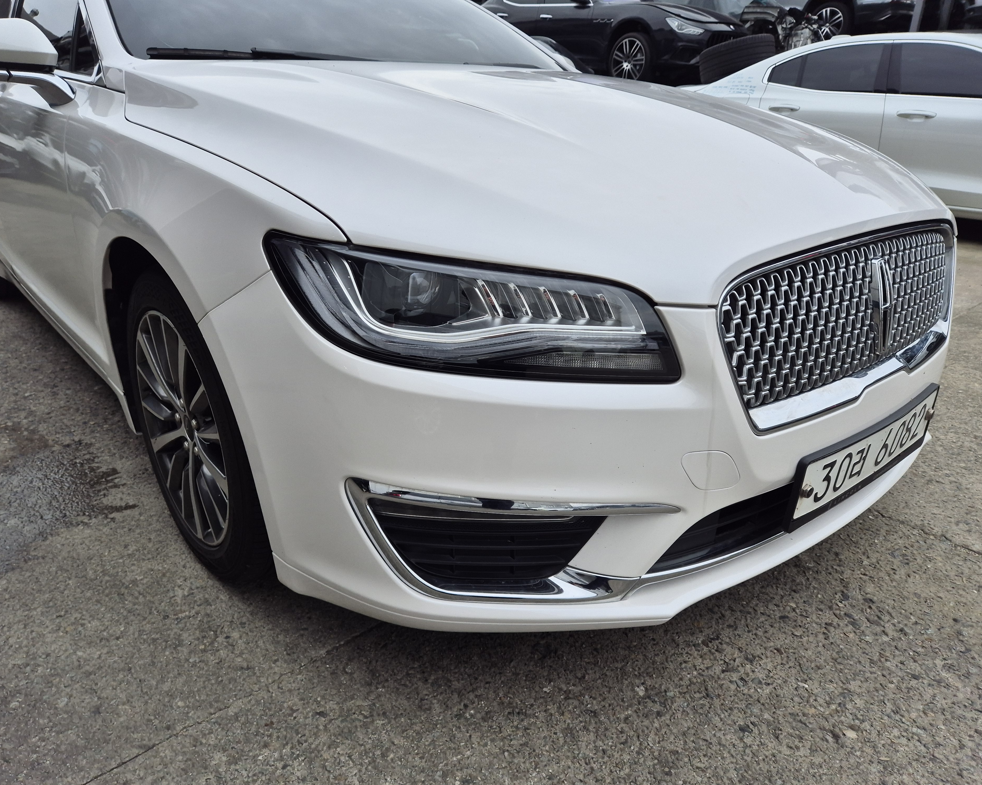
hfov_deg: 70.2
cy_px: 393
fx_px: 697
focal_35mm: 24
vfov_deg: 58.8
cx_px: 464
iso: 25
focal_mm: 5.4
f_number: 1.8
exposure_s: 1/1188
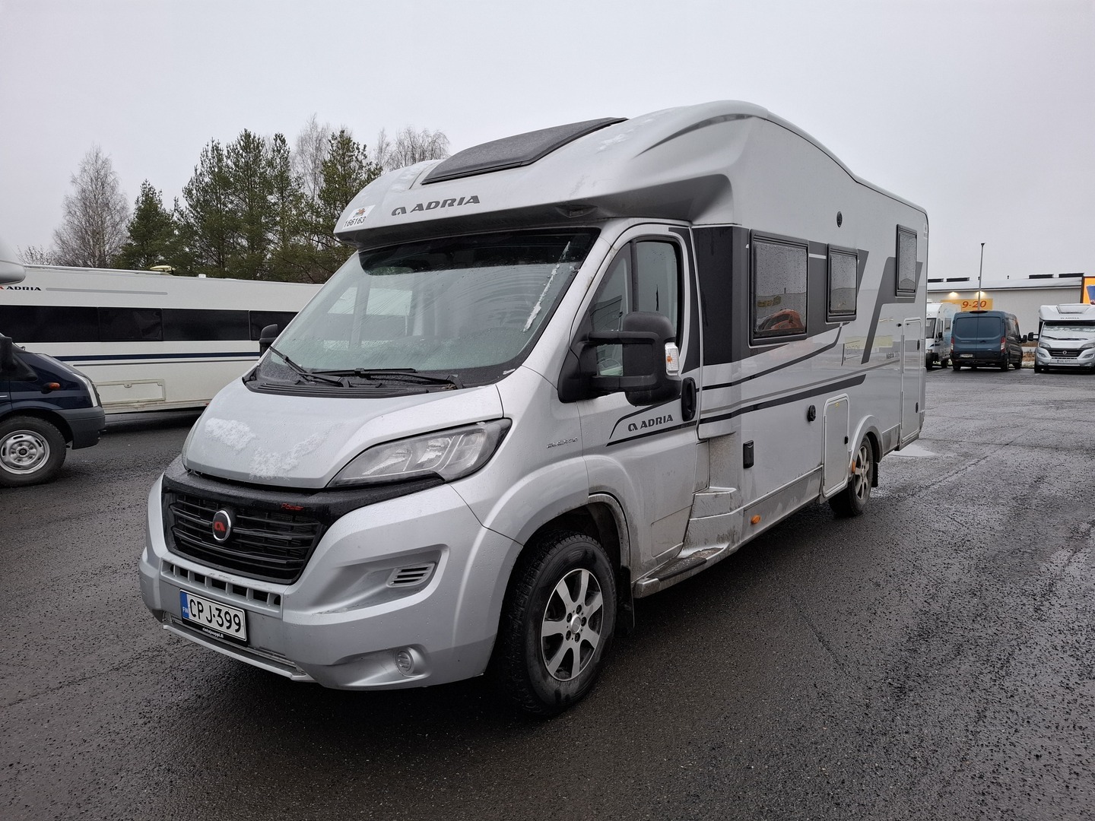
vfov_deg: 58.9
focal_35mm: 23
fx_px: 728
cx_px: 548
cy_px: 410
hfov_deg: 73.9
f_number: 1.8
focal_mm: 5.54
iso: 100
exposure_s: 1/100
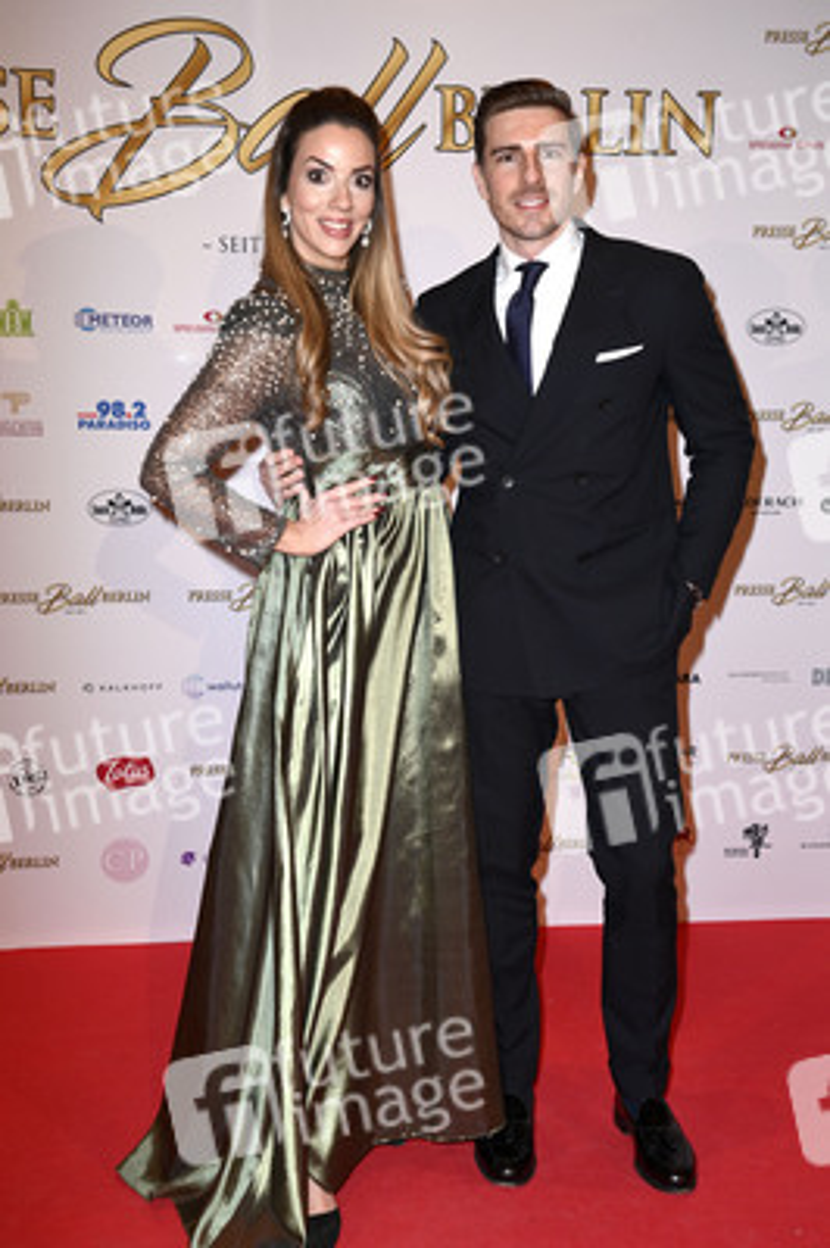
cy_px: 624
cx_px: 415
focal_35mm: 48
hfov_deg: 28.0
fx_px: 1663
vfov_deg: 41.1
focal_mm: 48
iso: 1250
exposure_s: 1/160
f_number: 5.6
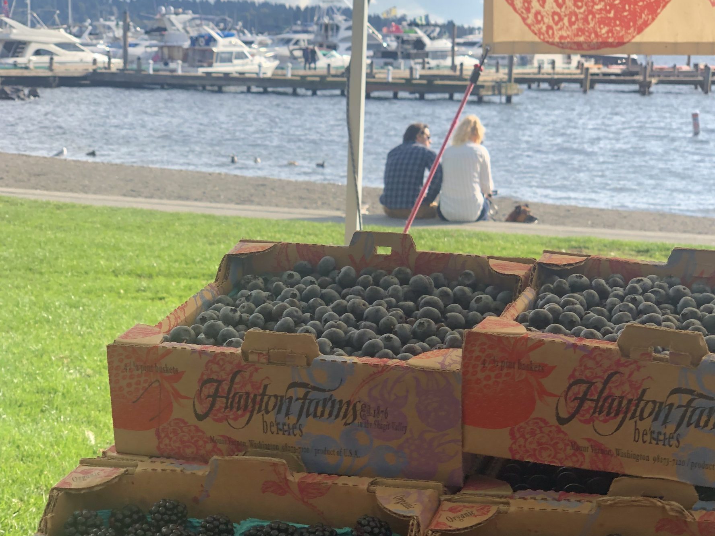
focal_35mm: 75
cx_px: 361
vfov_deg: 19.6
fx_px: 1549
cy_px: 332
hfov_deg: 26.0
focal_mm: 6
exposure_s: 1/453
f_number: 2.4
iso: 16
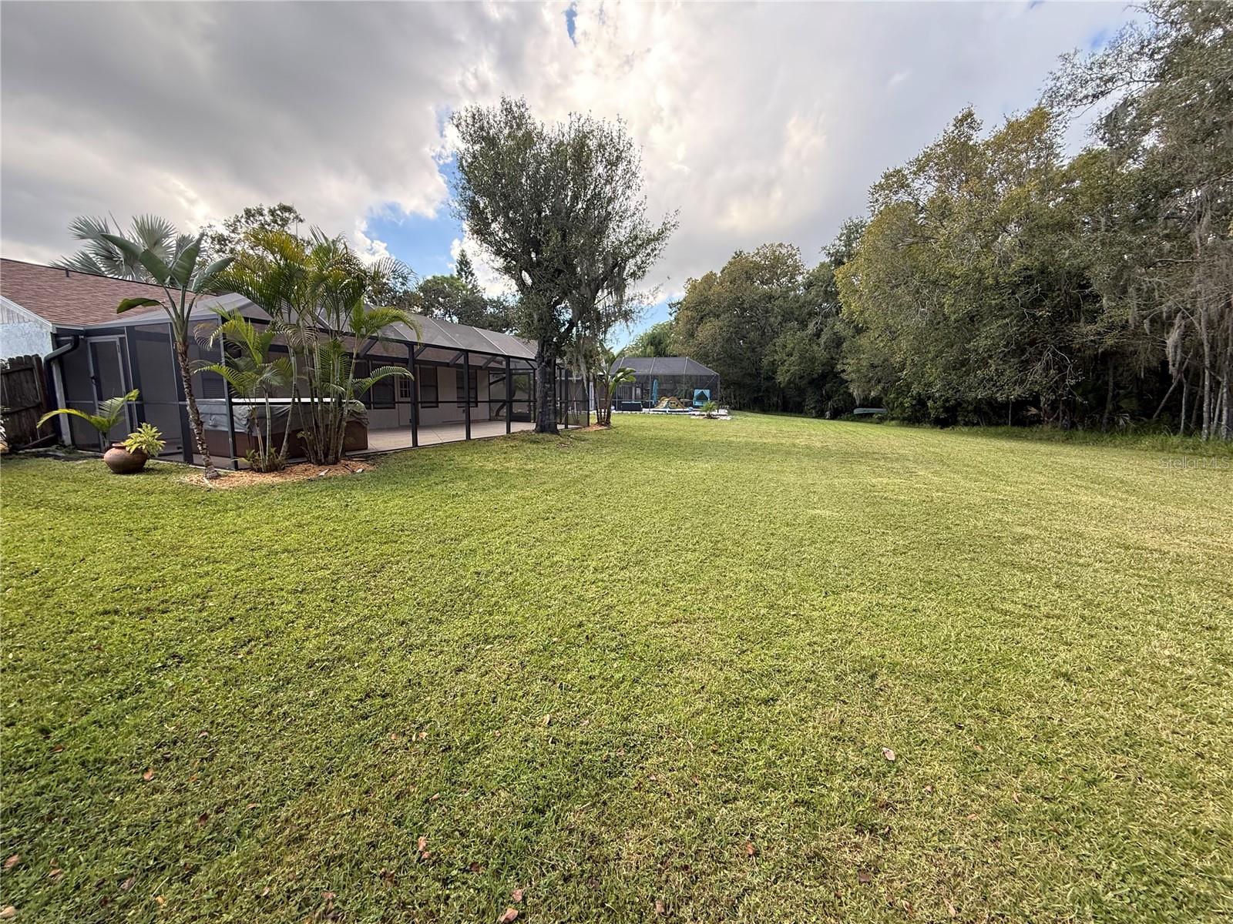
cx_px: 616
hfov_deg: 102.1
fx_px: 499
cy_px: 462
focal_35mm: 14
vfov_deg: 85.7
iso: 64
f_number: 2.2
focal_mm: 2.22
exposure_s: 1/340
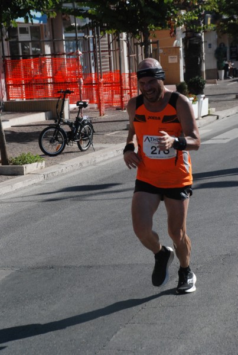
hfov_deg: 12.2
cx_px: 119
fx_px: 1110
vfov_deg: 18.1
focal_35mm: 112
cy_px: 178
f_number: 8
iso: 1000
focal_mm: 75
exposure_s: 1/2000
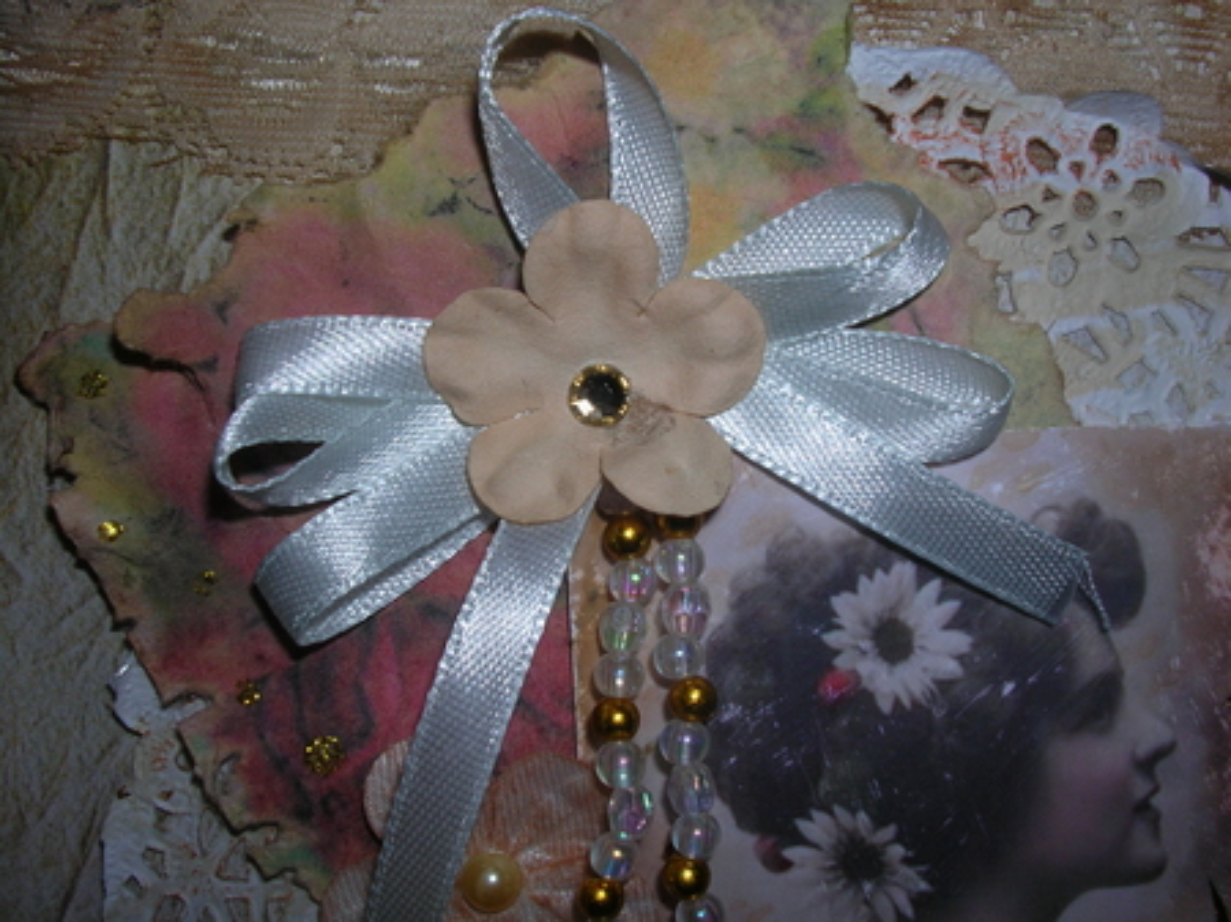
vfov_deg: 40.7
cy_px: 461
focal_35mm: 35
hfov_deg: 52.7
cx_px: 616
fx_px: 1244
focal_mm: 5.8
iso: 50
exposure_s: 1/60.1
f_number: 5.6
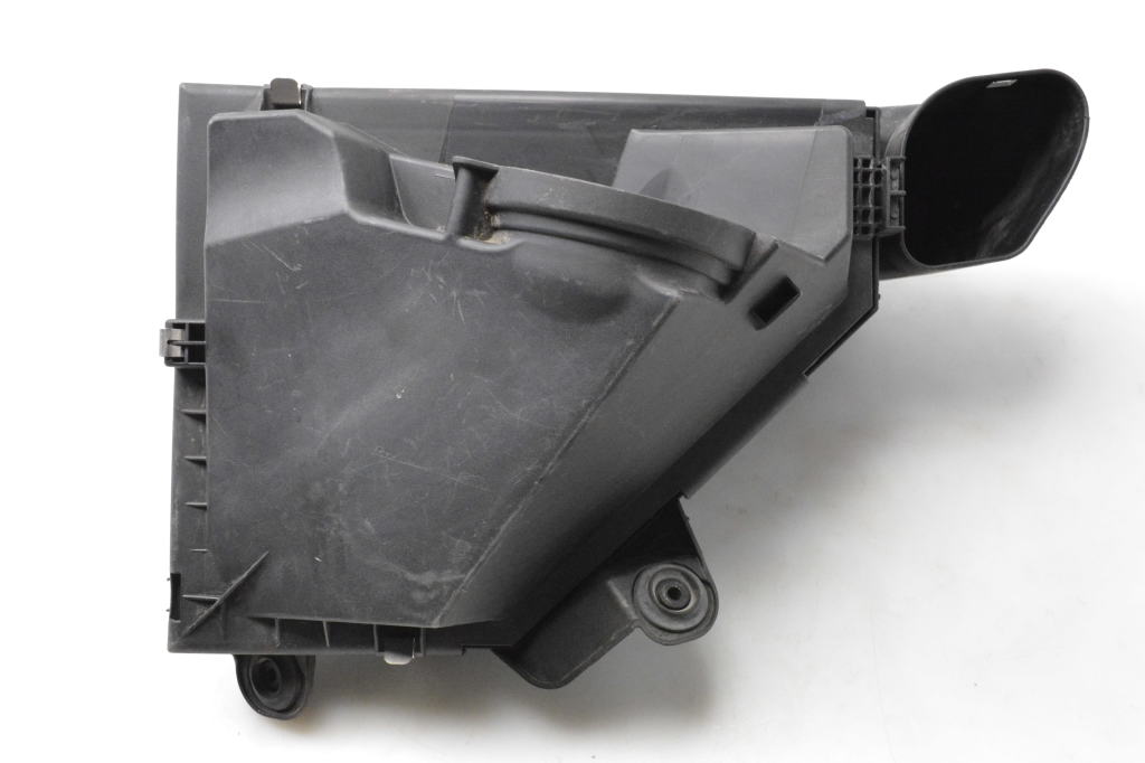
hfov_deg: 46.4
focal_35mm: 42
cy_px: 382
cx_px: 572
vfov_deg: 31.9
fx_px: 1335
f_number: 7.1
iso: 6400
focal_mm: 28
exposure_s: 1/200
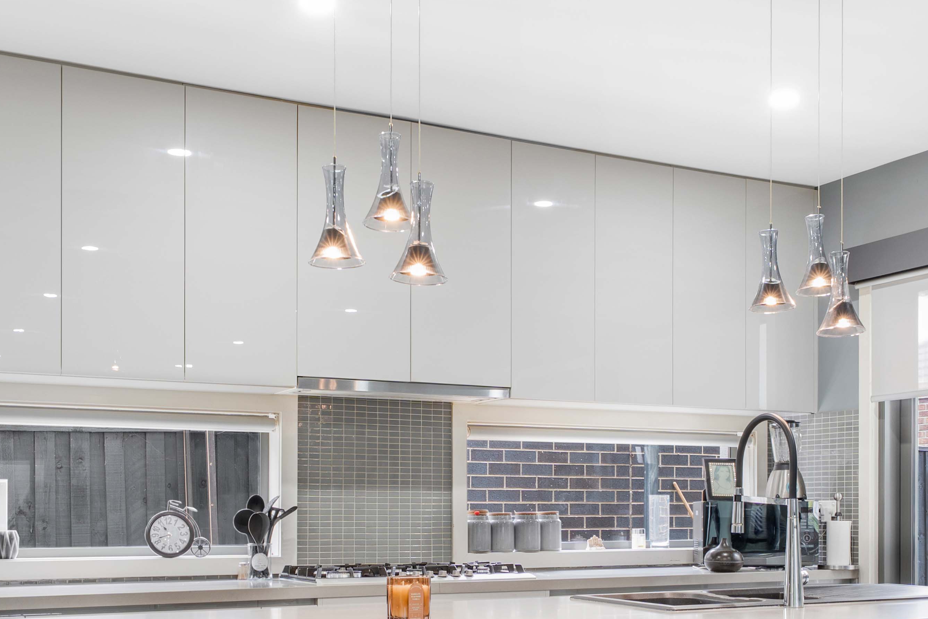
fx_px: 1212
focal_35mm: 47
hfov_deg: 41.9
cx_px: 510
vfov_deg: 27.6
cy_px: 555
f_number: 8
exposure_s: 1/2
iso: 125
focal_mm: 18
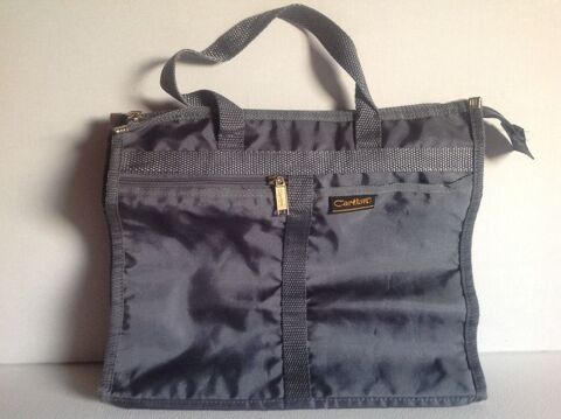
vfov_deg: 40.6
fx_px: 567
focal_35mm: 35
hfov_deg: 52.7
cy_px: 210
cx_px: 280
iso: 160
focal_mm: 4.28
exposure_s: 1/15
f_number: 2.4
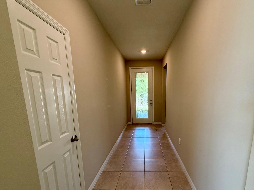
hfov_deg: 90.6
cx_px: 143
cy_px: 114
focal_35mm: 17
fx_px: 125
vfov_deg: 73.9
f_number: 2.2
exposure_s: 1/120
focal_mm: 2.22
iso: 250
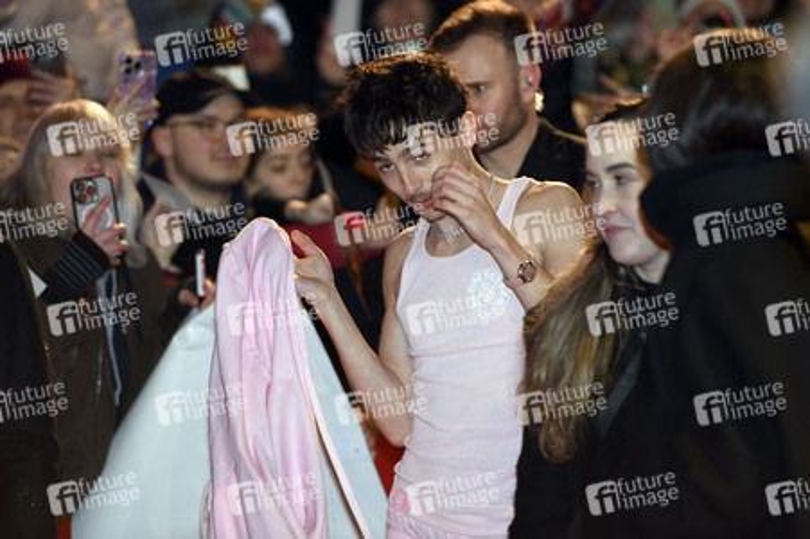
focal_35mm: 200
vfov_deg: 6.9
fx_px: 4497
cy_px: 270
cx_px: 405
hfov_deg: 10.3
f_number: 3.5
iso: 1250
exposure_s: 1/250
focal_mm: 200
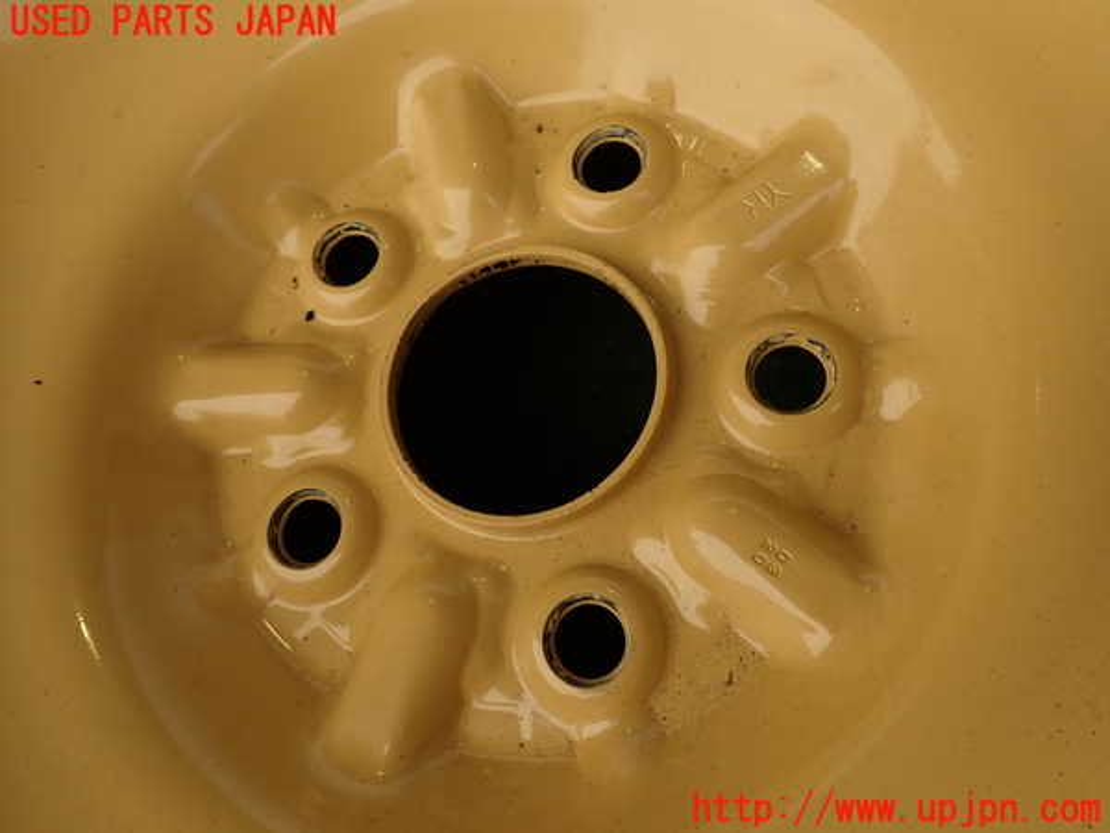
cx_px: 555
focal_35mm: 25
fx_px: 802
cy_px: 416
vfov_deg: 54.9
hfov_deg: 69.4
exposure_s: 1/320
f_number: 2.8
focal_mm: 4.5
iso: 100
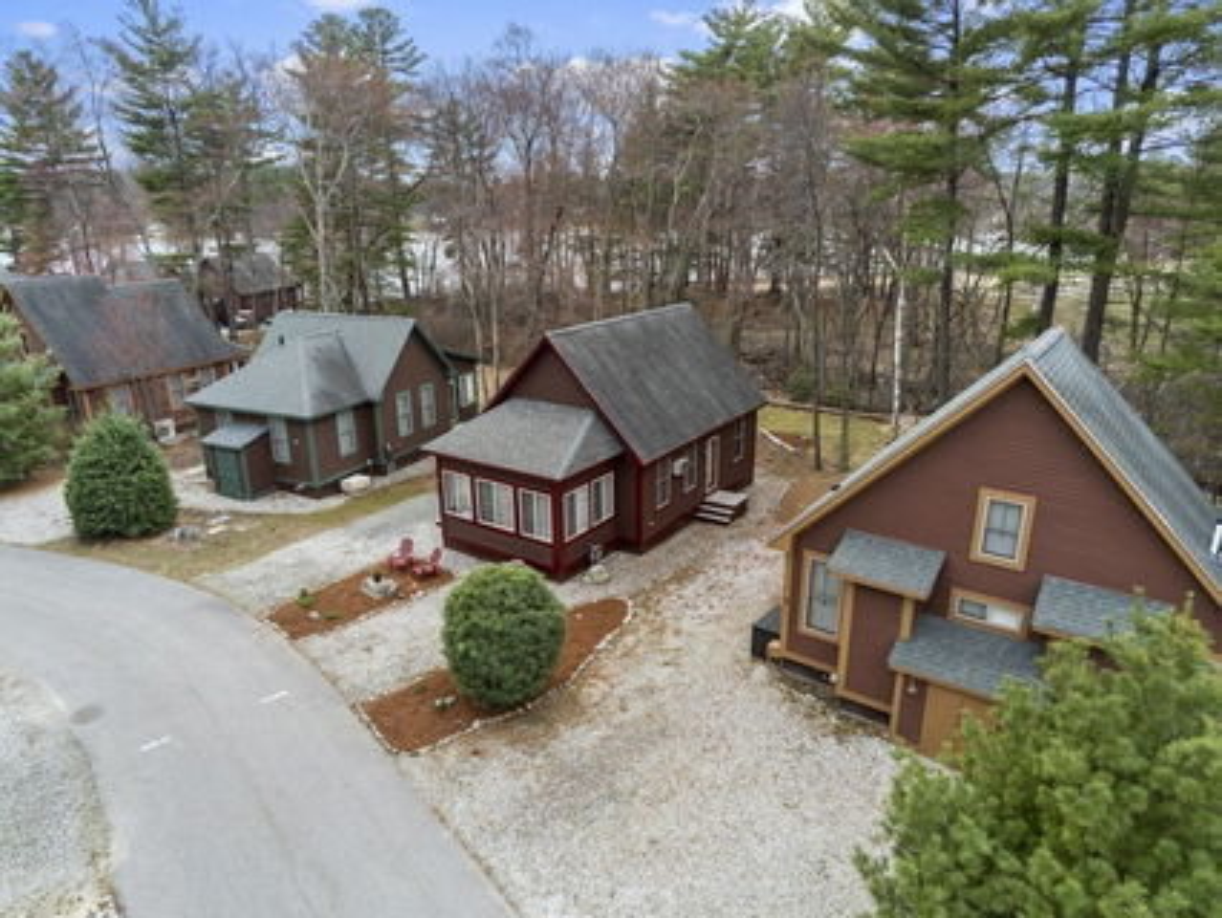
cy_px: 459
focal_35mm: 23
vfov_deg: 58.9
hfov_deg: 73.9
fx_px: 812
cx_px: 611
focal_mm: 4
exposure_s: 1/240
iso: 146
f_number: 2.4
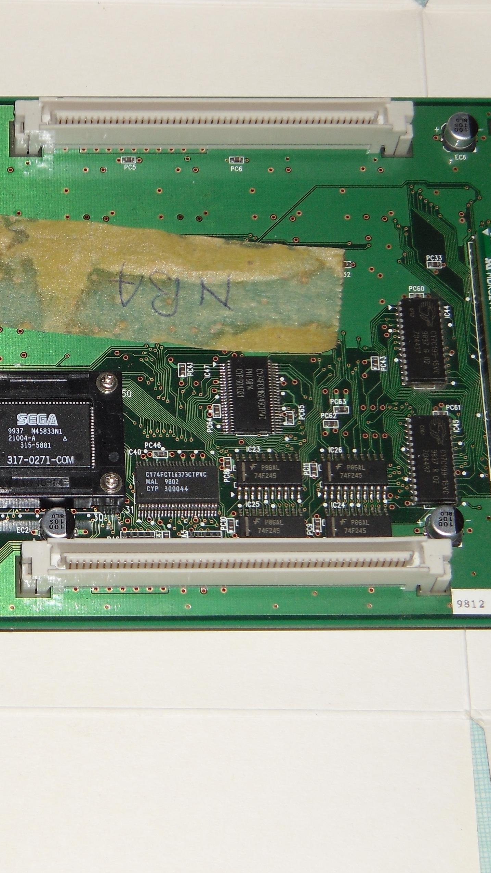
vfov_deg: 19.6
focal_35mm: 109
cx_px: 0
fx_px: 2522
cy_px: 422
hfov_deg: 11.0
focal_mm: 12.57
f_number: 4.1
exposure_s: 1/59
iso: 80
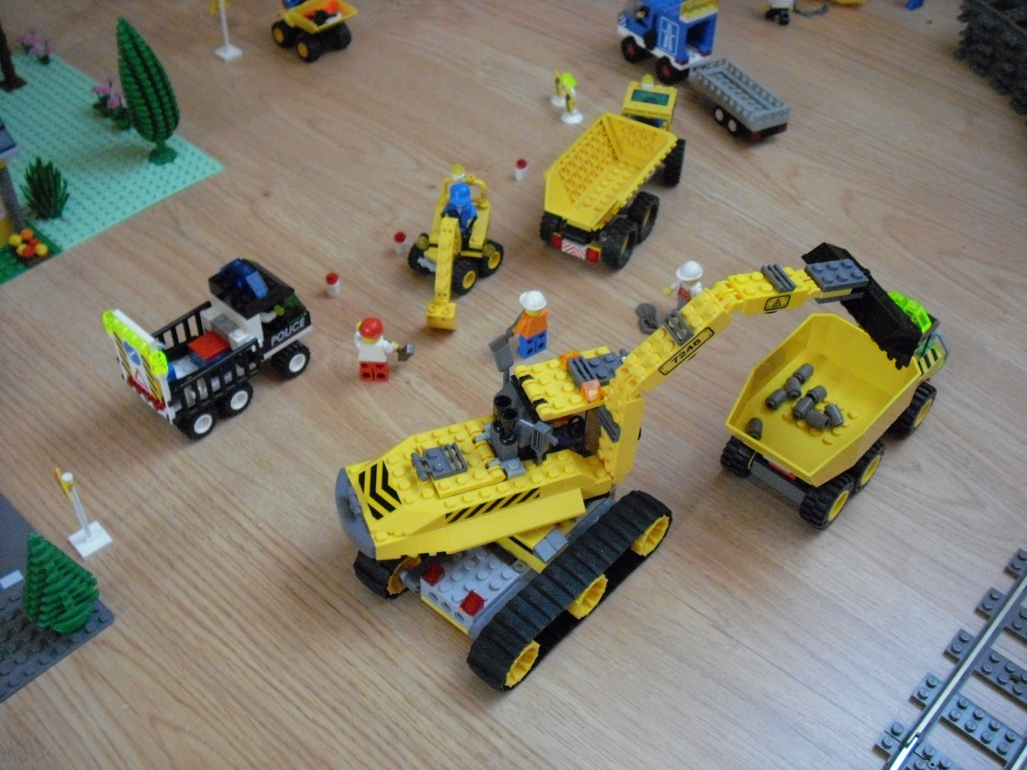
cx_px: 514
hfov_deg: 49.0
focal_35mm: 38
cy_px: 385
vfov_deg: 37.7
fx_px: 1127
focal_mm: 6.2
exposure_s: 1/50
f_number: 2.8
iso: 800
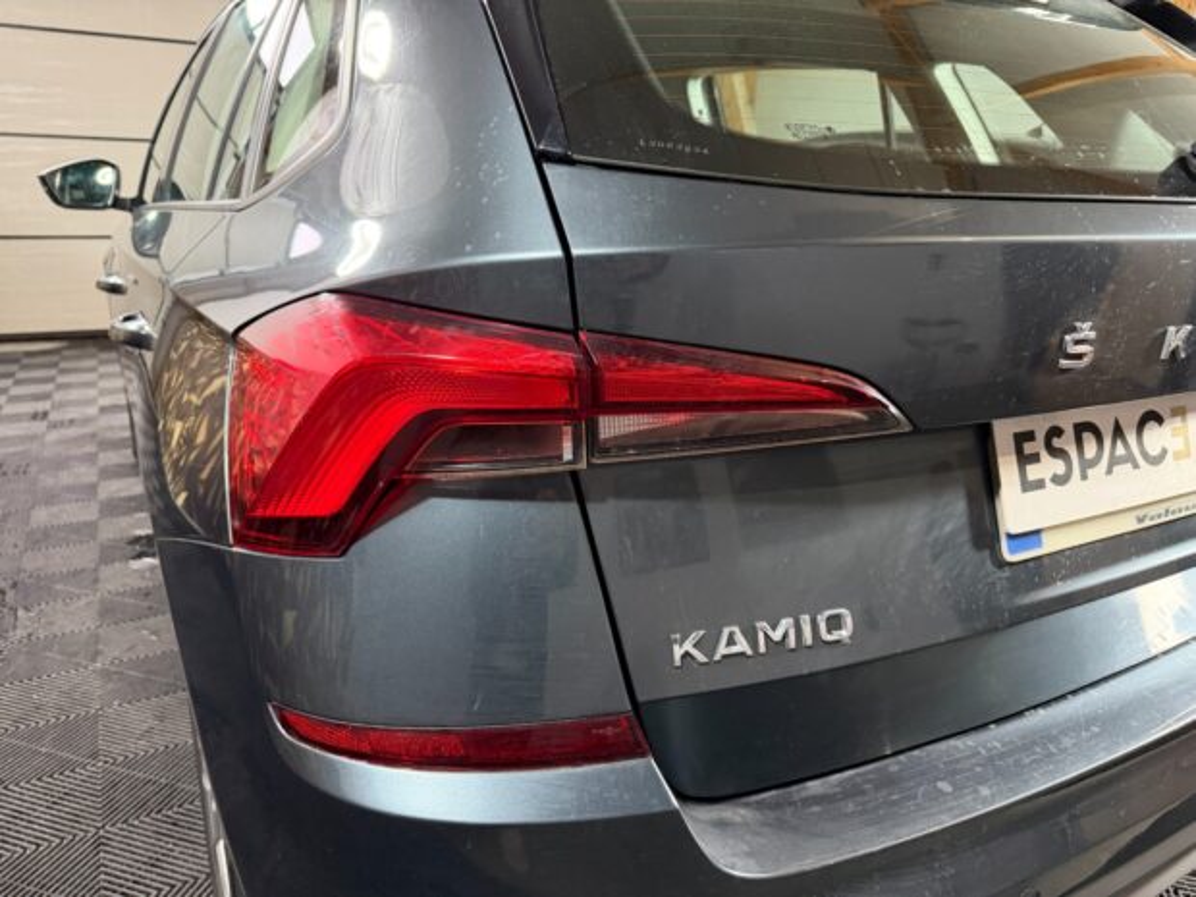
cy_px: 448
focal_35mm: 24
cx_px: 598
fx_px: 829
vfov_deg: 56.8
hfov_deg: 71.6
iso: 640
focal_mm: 6.76
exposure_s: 1/33
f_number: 1.78
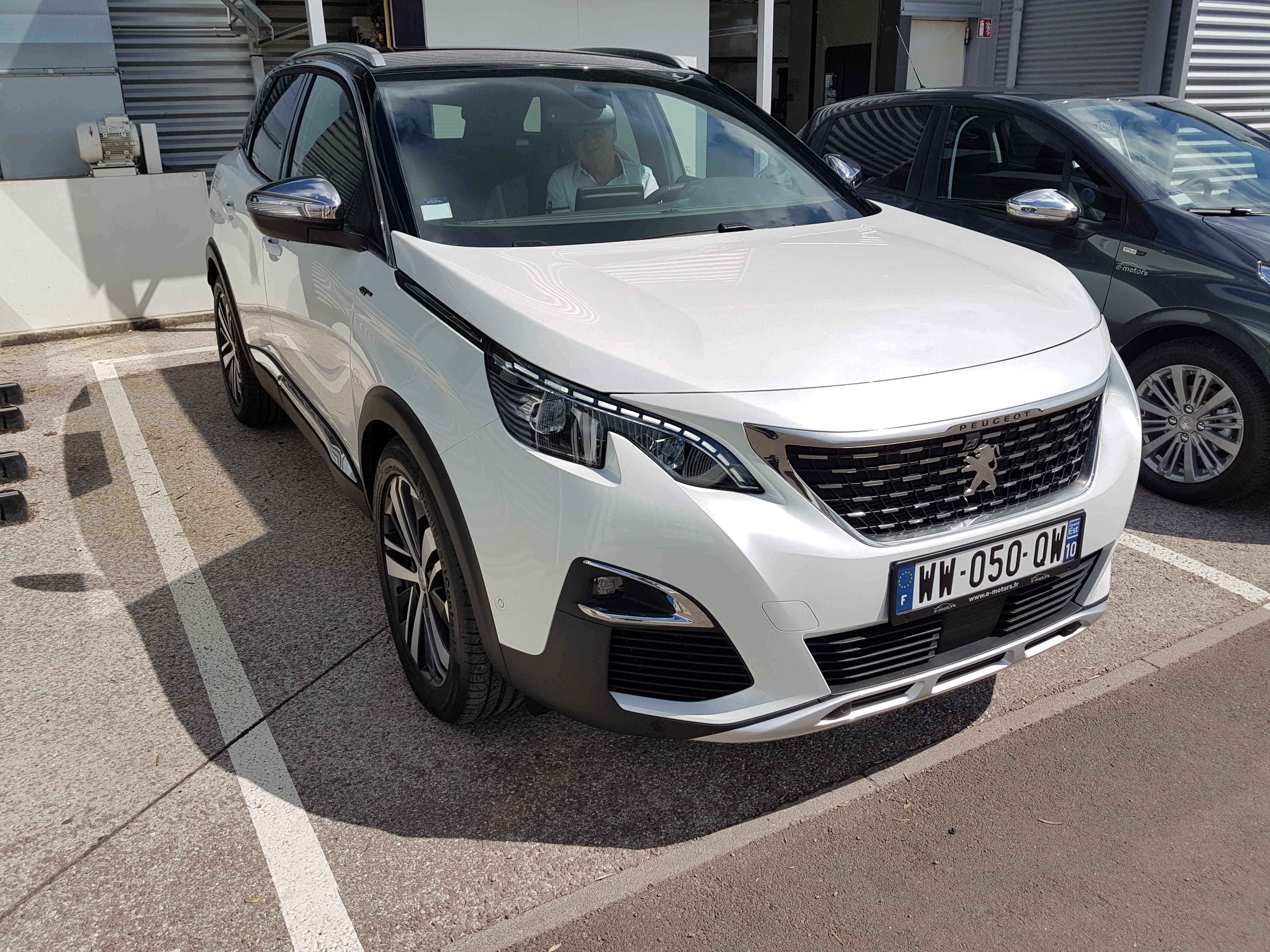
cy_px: 476
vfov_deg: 53.1
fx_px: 954
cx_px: 635
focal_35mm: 26
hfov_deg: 67.3
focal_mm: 4.2
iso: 40
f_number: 1.7
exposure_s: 1/3752
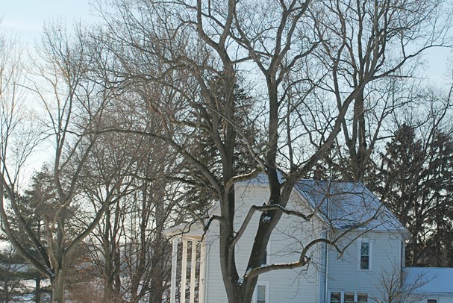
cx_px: 297
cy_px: 149
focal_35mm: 107
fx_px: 1348
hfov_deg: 19.0
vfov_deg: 12.8
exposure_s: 1/250
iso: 100
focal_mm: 40
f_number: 8
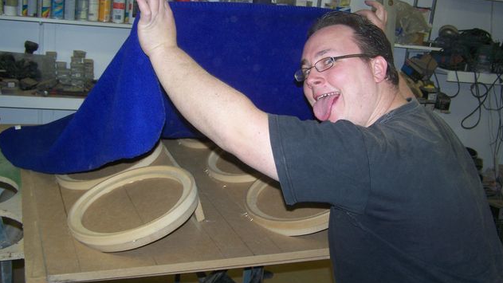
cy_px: 139
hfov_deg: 48.4
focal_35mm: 42
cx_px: 253
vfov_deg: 28.3
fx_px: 560
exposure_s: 1/60
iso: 80
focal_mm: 6.3
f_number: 2.8
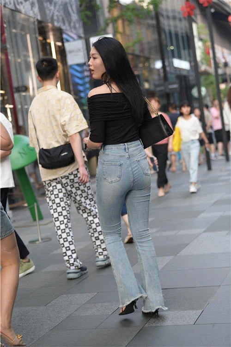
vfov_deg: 28.8
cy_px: 174
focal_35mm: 70
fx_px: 674
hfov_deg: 19.5
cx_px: 116
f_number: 3.2
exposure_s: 1/500
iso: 400
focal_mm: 70
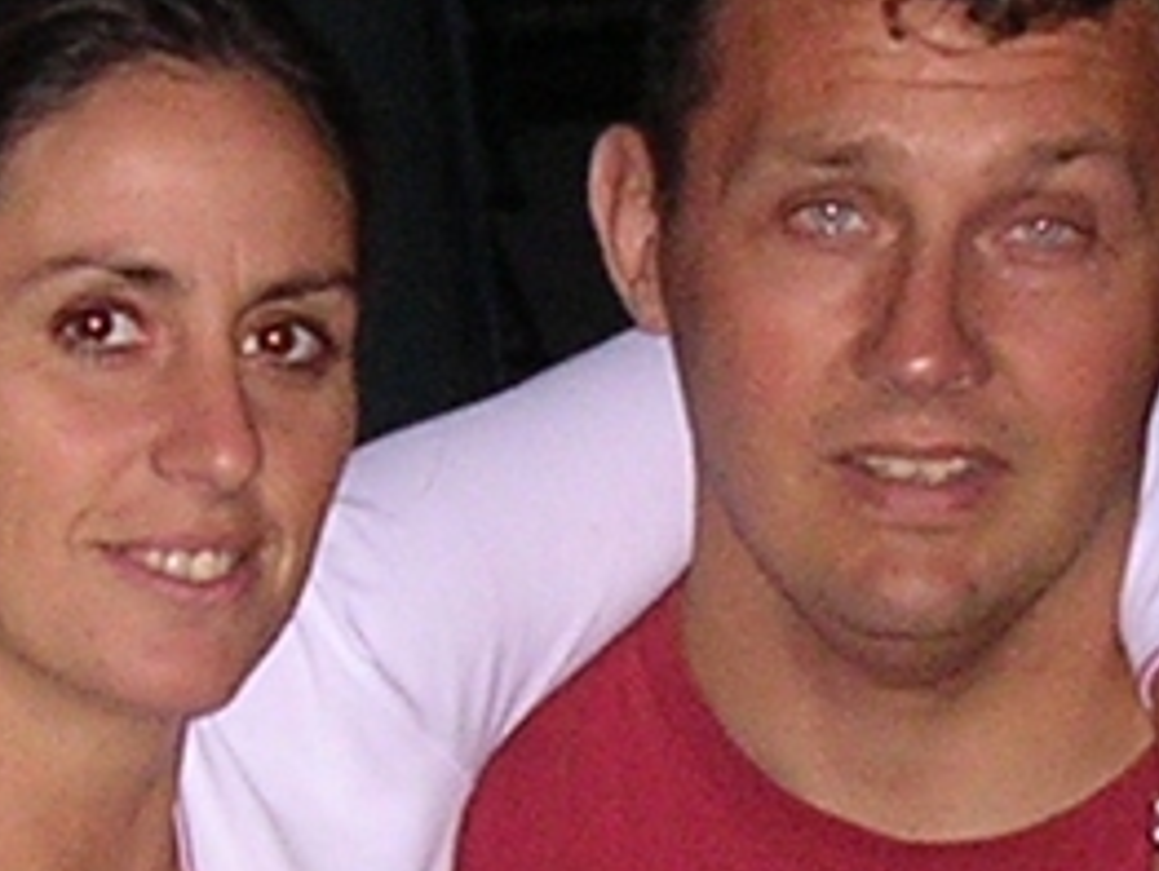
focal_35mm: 87
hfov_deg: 22.5
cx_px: 672
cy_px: 416
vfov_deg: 17.0
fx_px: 2916
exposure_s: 1/60.1
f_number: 2.8
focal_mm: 5.8
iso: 236
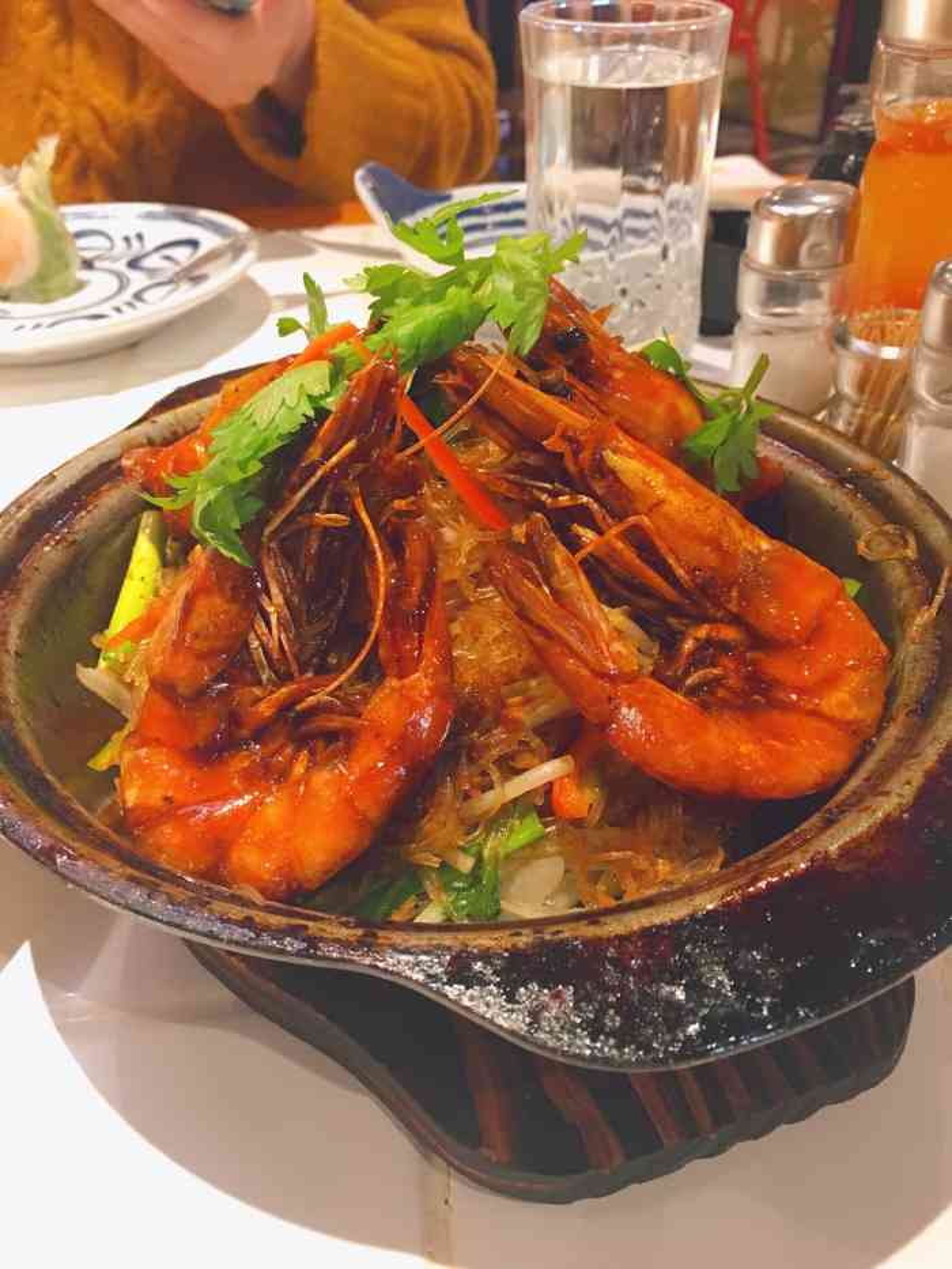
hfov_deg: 48.2
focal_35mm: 29
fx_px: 1063
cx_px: 476
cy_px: 634
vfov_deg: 61.7
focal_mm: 4.15
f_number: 2.2
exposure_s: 1/17
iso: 125
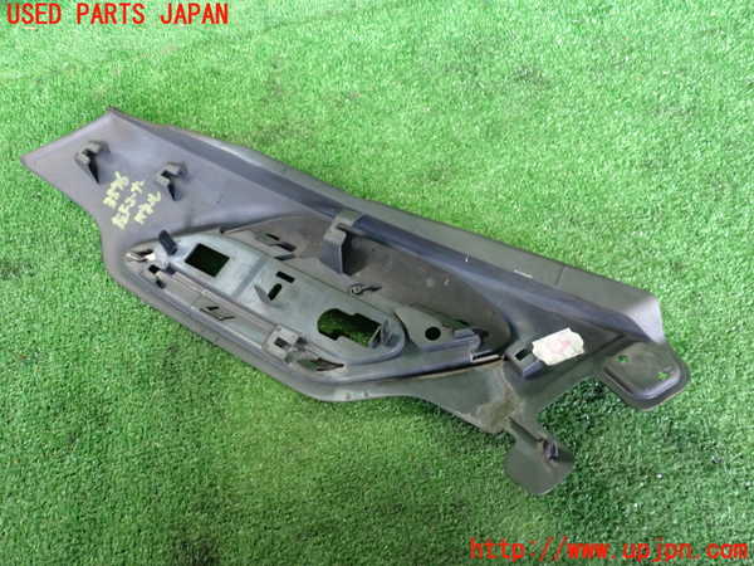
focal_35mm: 30
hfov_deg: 60.0
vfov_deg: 46.8
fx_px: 653
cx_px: 377
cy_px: 283
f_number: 2.3
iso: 500
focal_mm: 5.4
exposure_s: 1/30
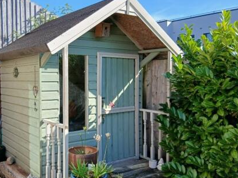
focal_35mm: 37
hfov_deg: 49.3
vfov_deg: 38.6
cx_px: 79
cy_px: 93
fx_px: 254
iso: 20
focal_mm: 3.98
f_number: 1.8
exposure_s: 1/273
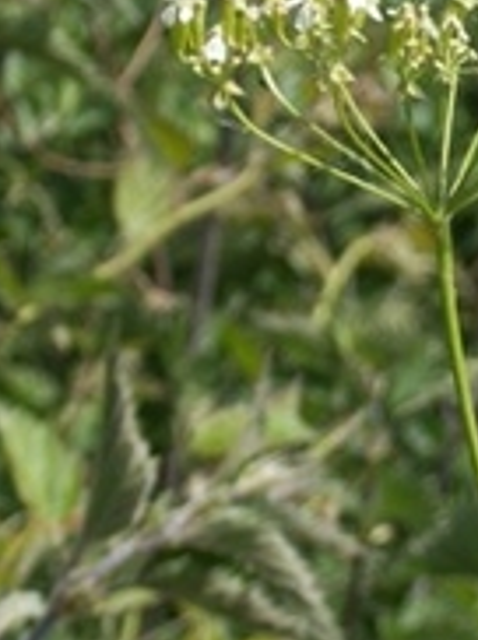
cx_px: 713
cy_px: 394
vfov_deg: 6.3
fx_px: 5850
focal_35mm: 317
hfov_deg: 4.6
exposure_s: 1/500
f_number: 5.2
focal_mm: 17.1
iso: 80
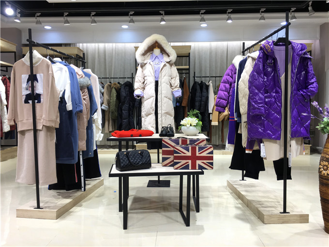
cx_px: 164
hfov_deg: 61.7
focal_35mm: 29
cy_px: 124
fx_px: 276
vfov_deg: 48.2
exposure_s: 1/100
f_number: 2.2
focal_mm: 4.15
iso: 40
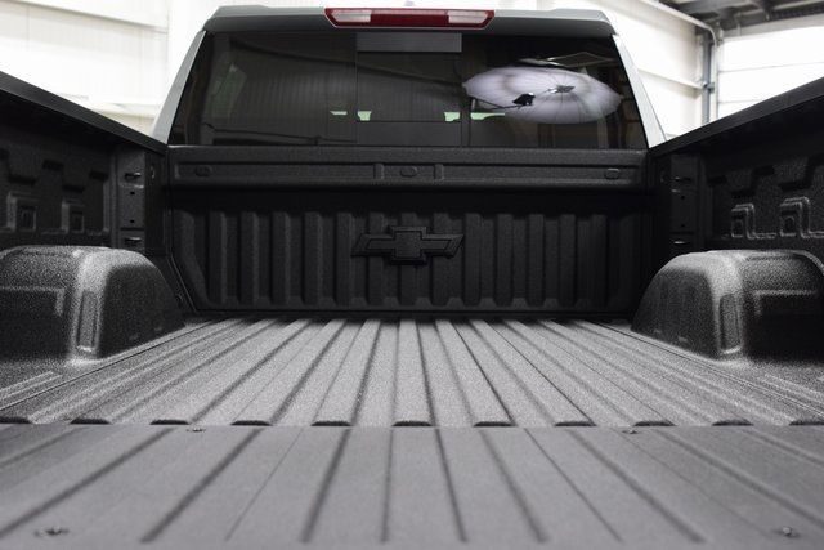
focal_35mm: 36
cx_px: 412
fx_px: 824
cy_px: 275
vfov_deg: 36.9
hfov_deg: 53.1
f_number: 4.5
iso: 1600
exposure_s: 1/60
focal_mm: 24
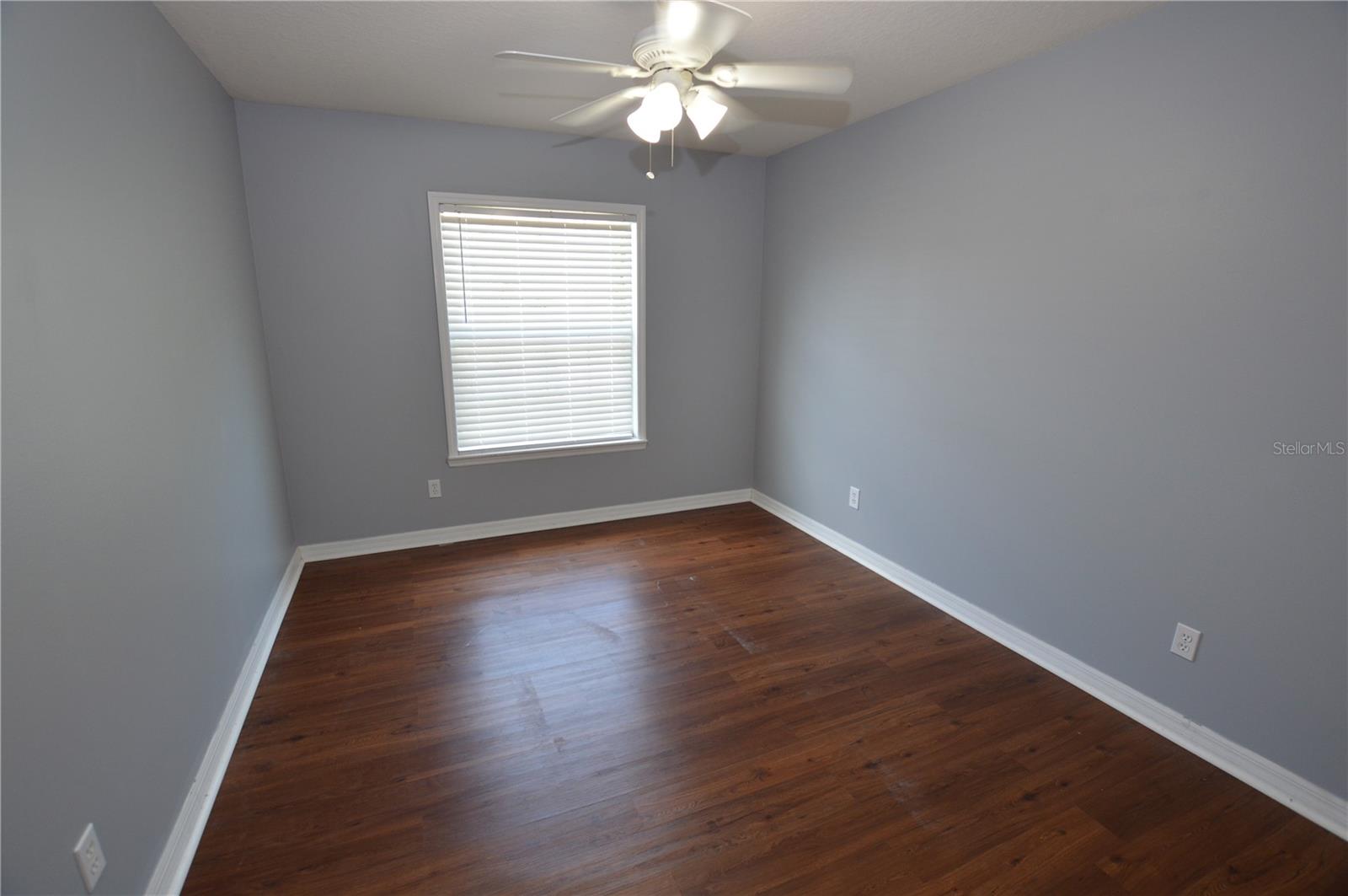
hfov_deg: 100.5
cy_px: 448
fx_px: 561
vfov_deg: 77.2
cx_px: 674
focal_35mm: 15
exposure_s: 1/80
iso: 400
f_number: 4.5
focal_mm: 10
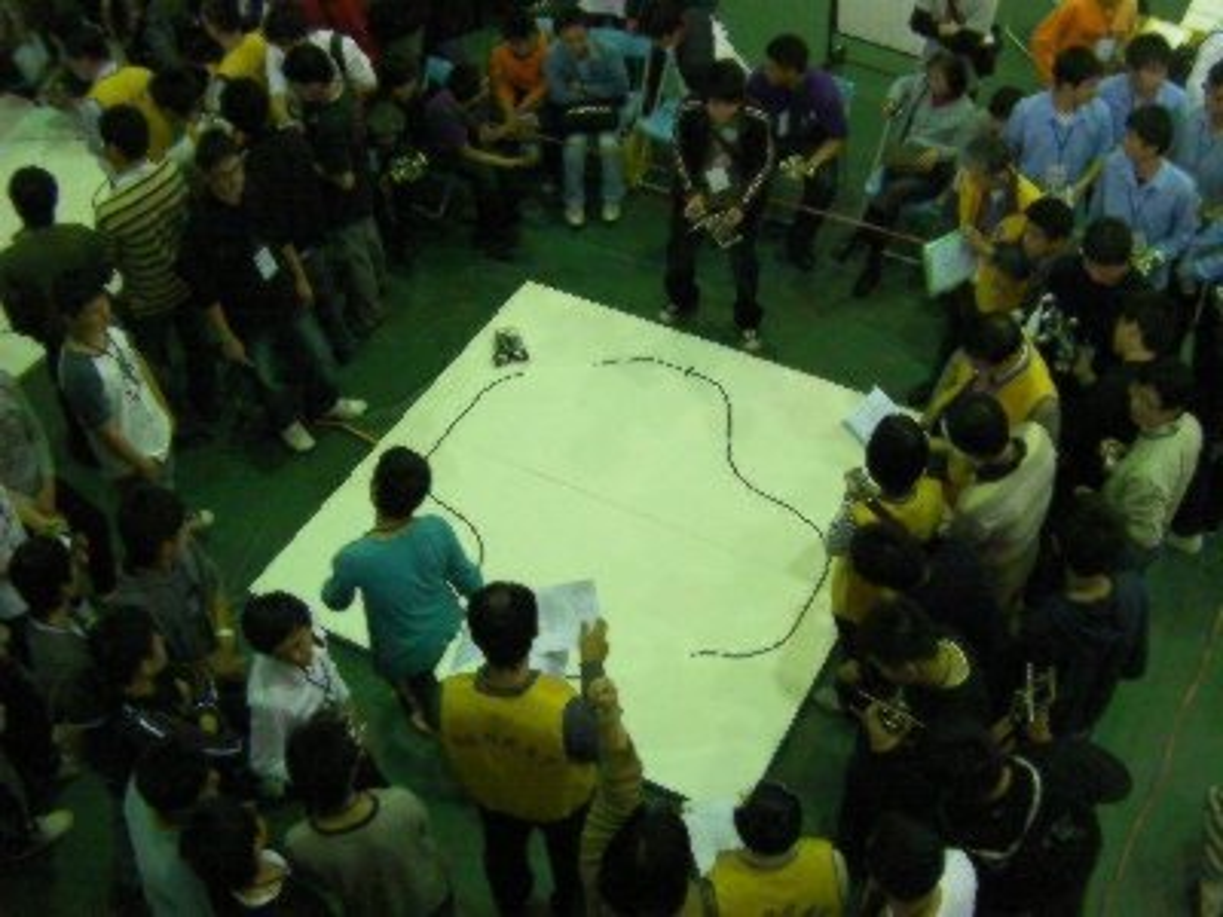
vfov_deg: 37.7
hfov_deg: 49.0
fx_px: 1343
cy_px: 458
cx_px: 612
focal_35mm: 38
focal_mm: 6.8
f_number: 3.5
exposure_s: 1/101
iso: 800
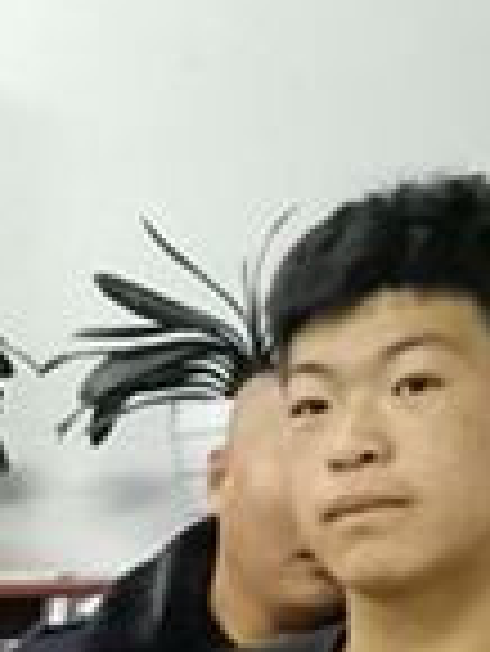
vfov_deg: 10.6
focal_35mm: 170
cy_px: 1302
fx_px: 3204
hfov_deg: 8.4
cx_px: -396
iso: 400
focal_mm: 4.75
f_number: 1.8
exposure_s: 1/50
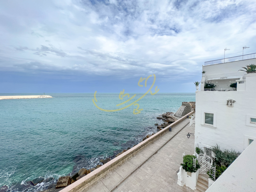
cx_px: 128
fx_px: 96
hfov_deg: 106.2
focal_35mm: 13
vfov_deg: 89.9
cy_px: 96
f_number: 1.8
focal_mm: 1.57
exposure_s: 1/1900
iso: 32
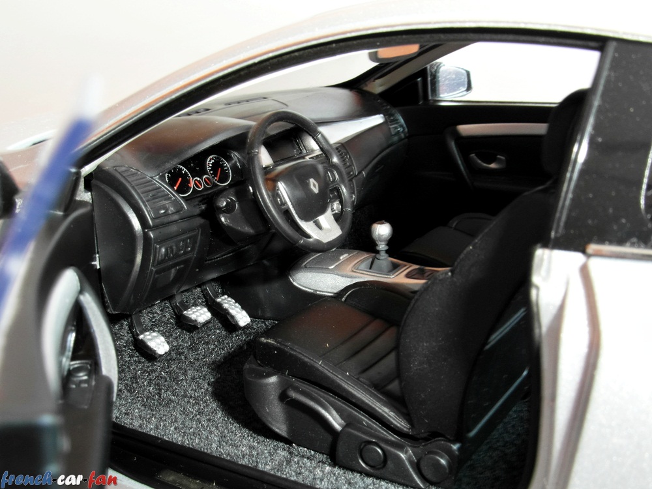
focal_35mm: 53
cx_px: 326
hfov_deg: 36.2
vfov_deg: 27.5
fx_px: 998
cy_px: 244
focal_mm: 8.7
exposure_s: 1
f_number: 7.3
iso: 100
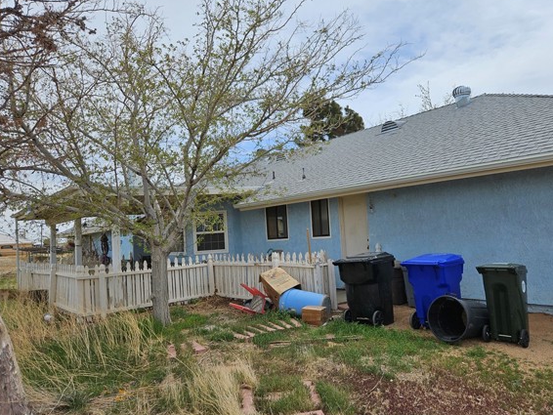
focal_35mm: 26
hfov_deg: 67.2
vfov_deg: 53.1
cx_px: 291
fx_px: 416
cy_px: 204
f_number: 1.8
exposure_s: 1/2708
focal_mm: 5.4
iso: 25
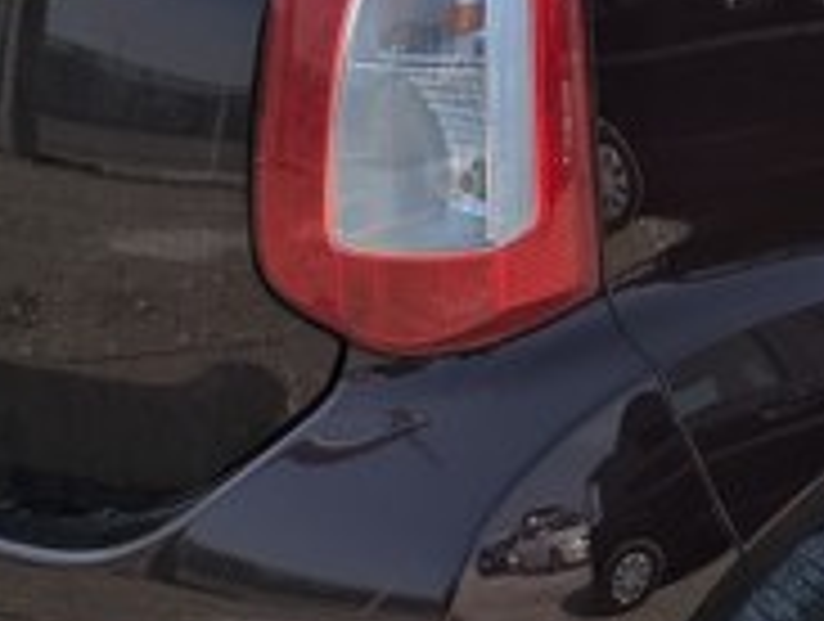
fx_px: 2600
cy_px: 99
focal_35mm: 109
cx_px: 822
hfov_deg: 17.6
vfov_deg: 13.5
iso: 52
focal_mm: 5.43
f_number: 1.89
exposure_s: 1/3953
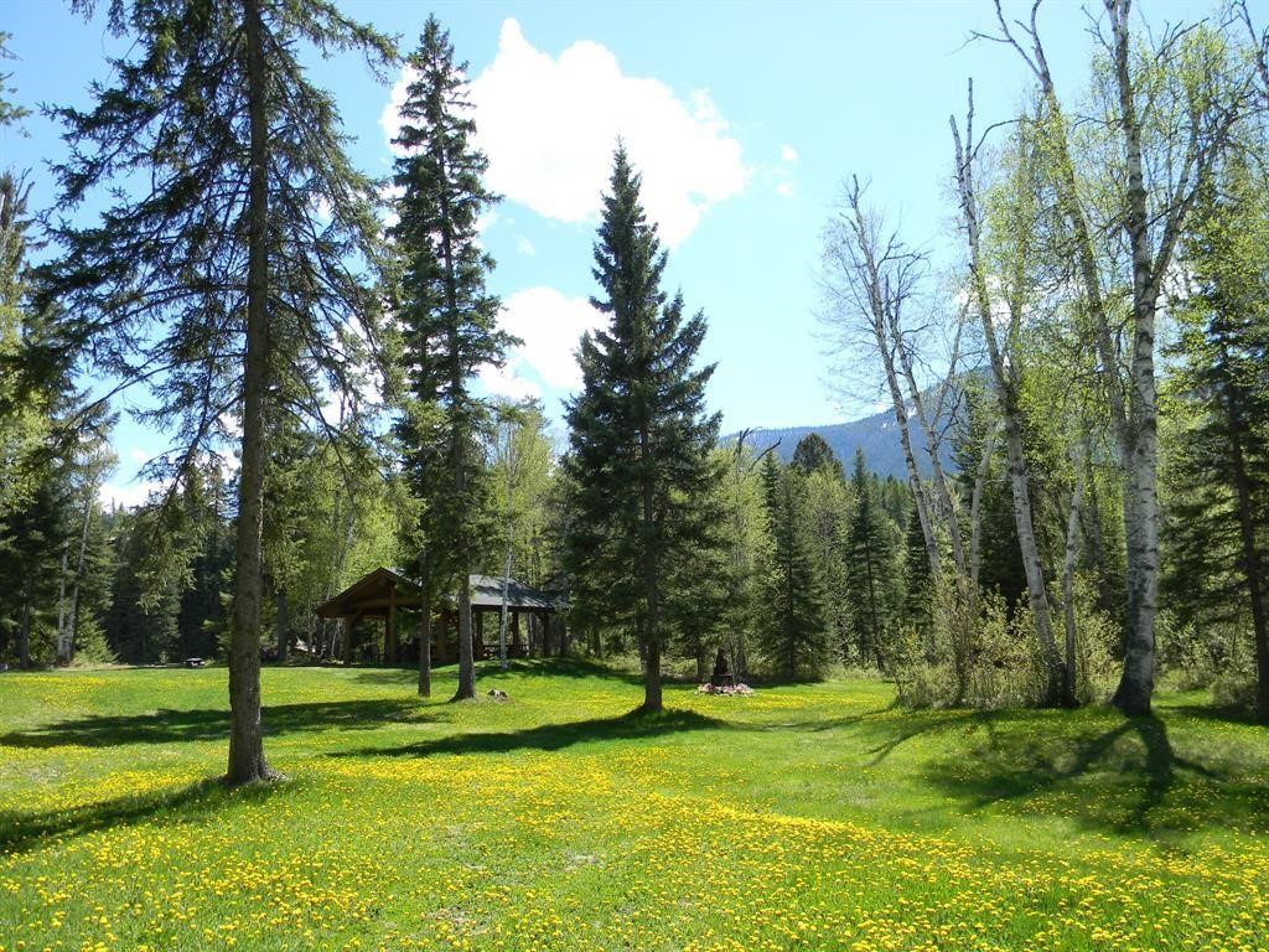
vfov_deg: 49.7
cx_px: 634
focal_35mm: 28
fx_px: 1026
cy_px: 476
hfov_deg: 63.4
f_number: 3.5
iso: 80
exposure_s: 1/425
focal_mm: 5
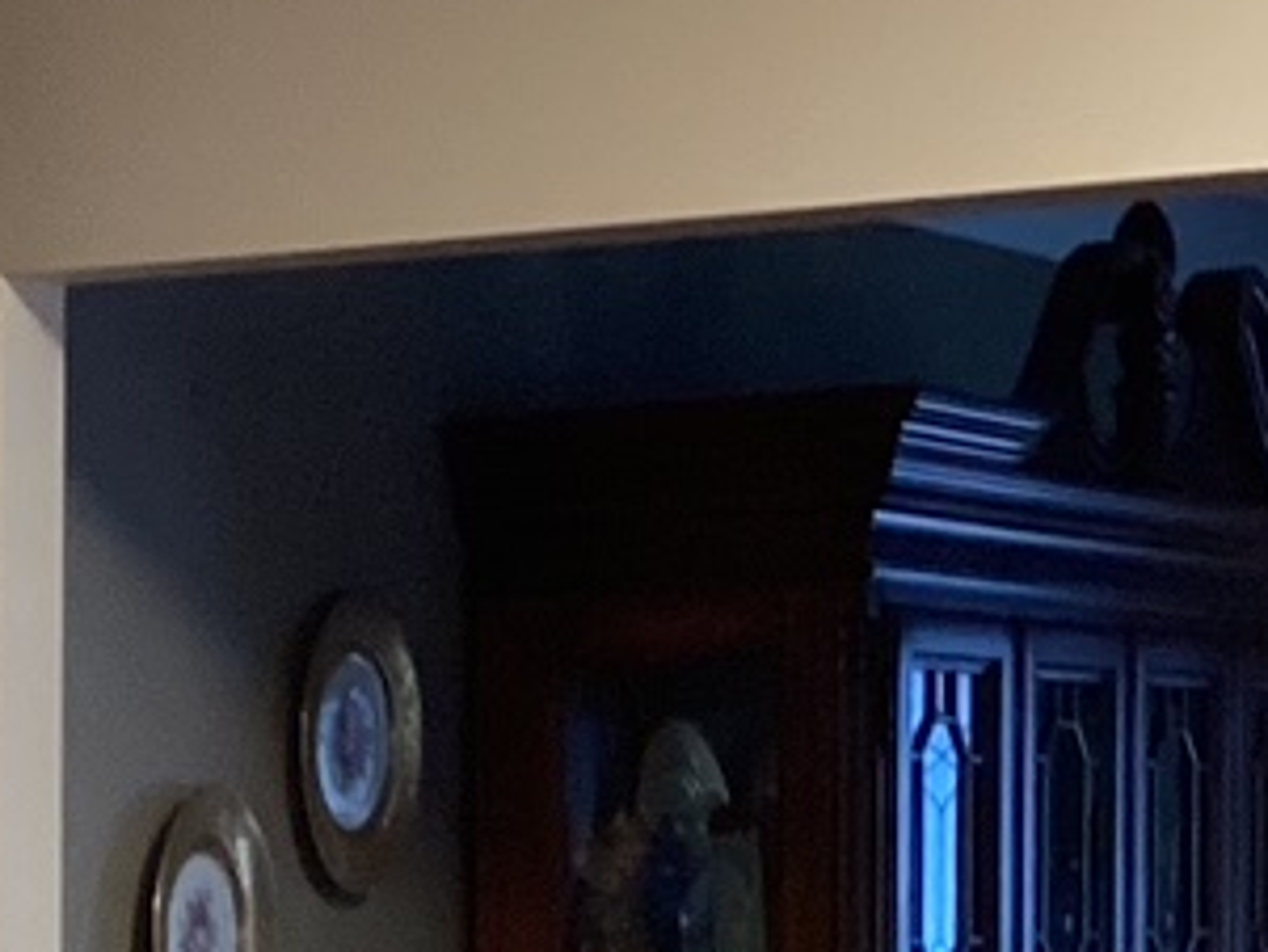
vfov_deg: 8.6
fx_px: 6156
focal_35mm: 168
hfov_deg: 11.0
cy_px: 1403
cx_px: -1007
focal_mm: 3.3
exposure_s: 1/60
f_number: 2.4
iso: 320
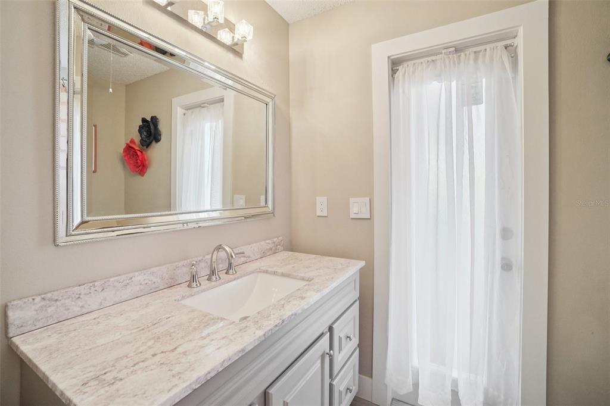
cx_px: 305
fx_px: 254
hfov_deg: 100.4
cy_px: 203
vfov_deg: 77.3
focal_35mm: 15
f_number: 8
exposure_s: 1/30
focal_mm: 10
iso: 400
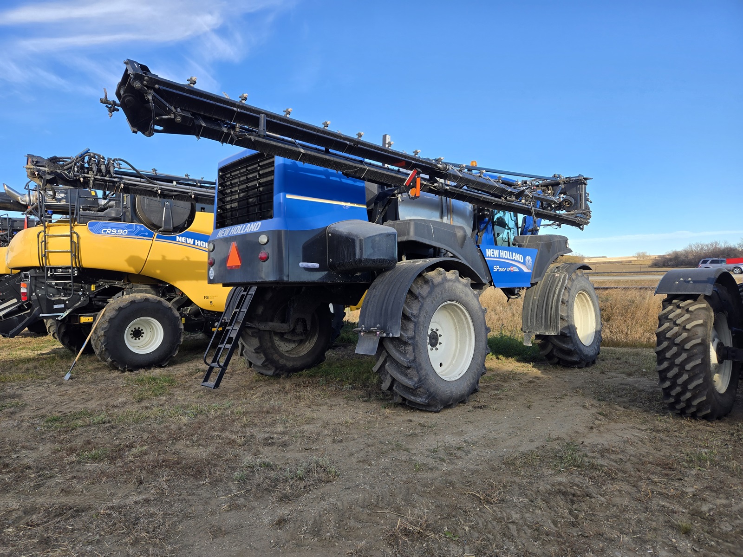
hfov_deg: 73.9
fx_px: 494
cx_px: 372
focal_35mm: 23
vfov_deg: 58.9
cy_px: 278
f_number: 1.8
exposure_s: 1/864
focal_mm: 5.4
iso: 25
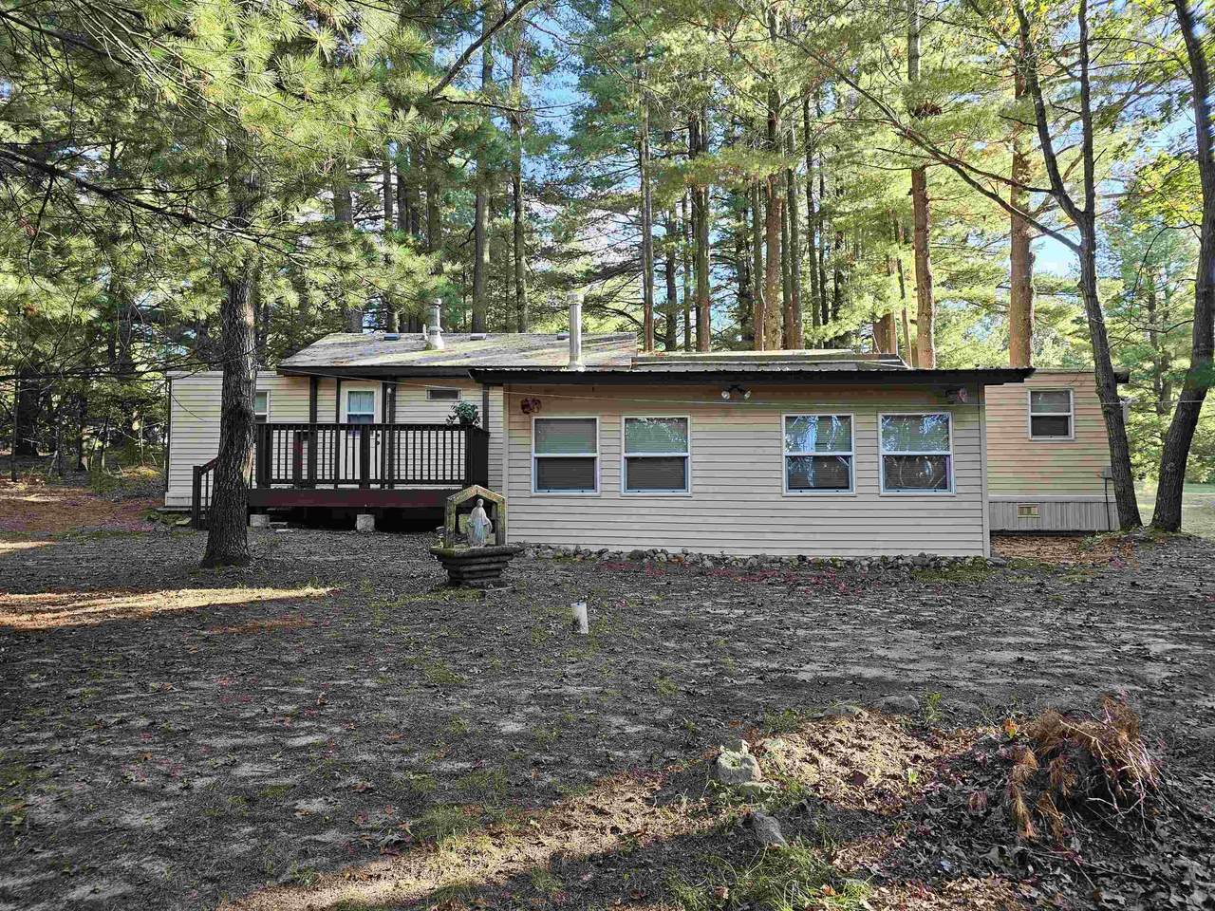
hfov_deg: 73.9
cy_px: 456
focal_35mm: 23
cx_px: 608
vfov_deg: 58.9
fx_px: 807
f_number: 1.7
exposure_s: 1/180
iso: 100
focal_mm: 6.3
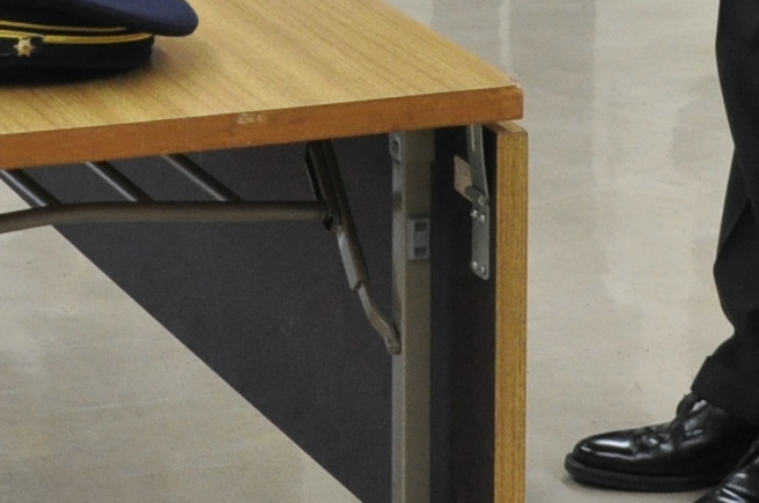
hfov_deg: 10.0
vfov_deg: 6.5
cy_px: -317
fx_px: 4336
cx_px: 197
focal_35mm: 206
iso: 800
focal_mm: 28
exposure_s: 1/50
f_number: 7.1
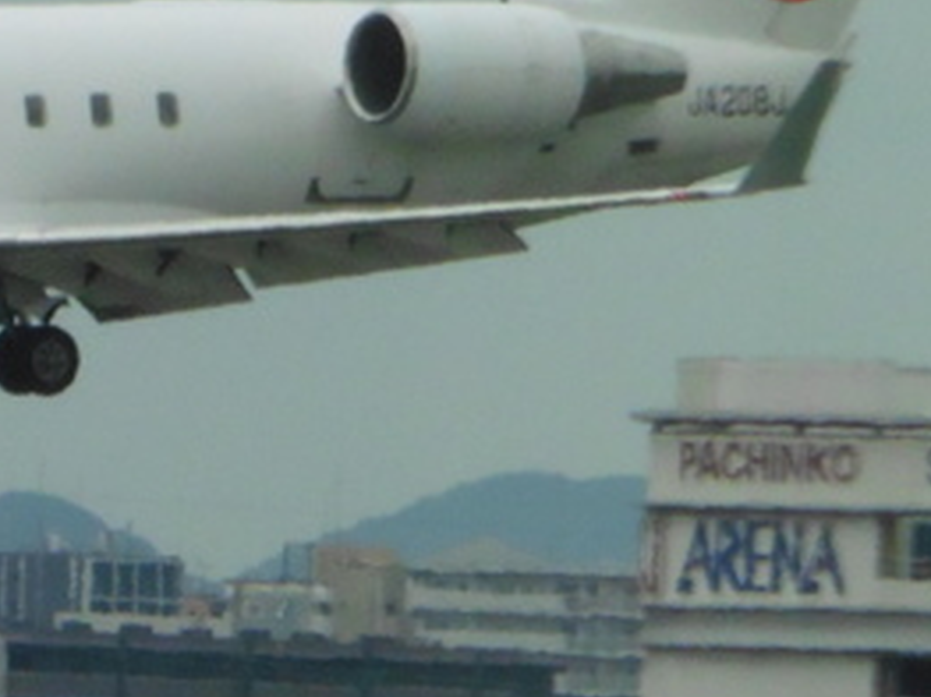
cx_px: -237
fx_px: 42824
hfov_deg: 1.2
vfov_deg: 0.9
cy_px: 152
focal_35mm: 1593
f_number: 6
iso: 400
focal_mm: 73.1
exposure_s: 1/2000
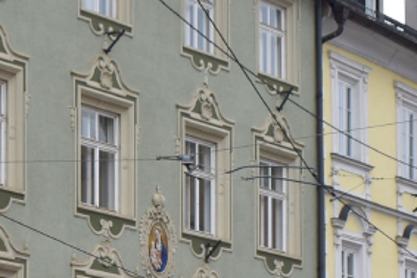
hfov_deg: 10.6
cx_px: 7
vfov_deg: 6.9
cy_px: 538
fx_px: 2237
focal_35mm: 193
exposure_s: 1/250
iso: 250
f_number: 8
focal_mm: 28
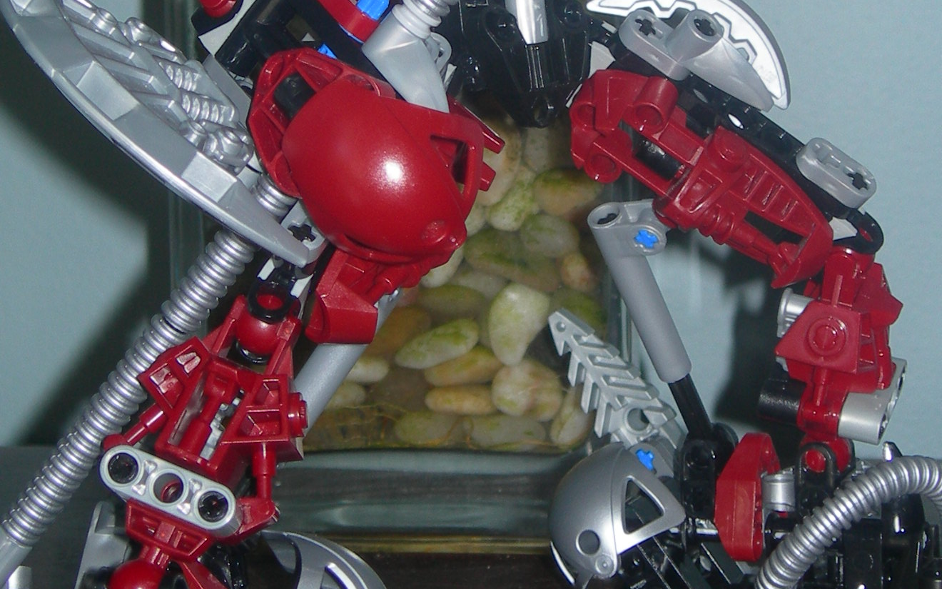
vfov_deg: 10.3
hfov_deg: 16.4
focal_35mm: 127
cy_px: 56
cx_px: 562
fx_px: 3260
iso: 50
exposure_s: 1/60.1
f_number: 3.5
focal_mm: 12.7
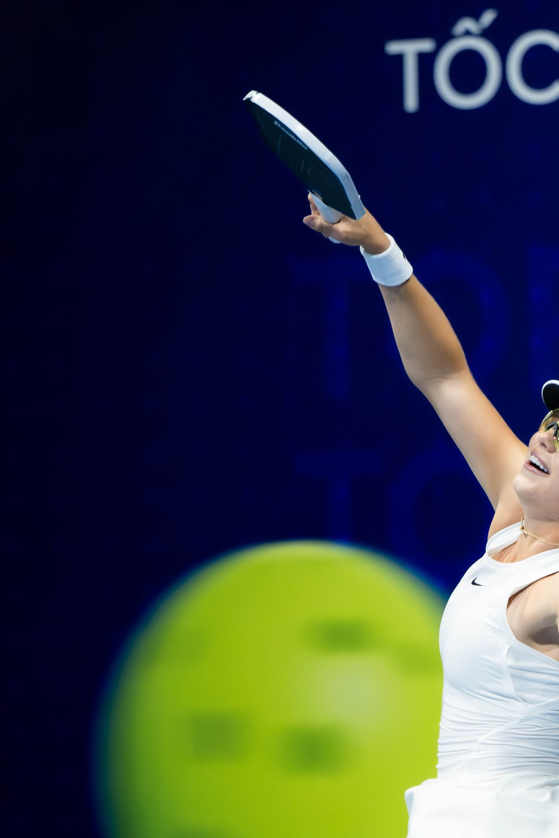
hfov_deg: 5.4
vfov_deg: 8.1
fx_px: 5939
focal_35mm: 255
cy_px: 738
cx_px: 513
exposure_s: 1/800
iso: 6400
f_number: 3.2
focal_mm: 115
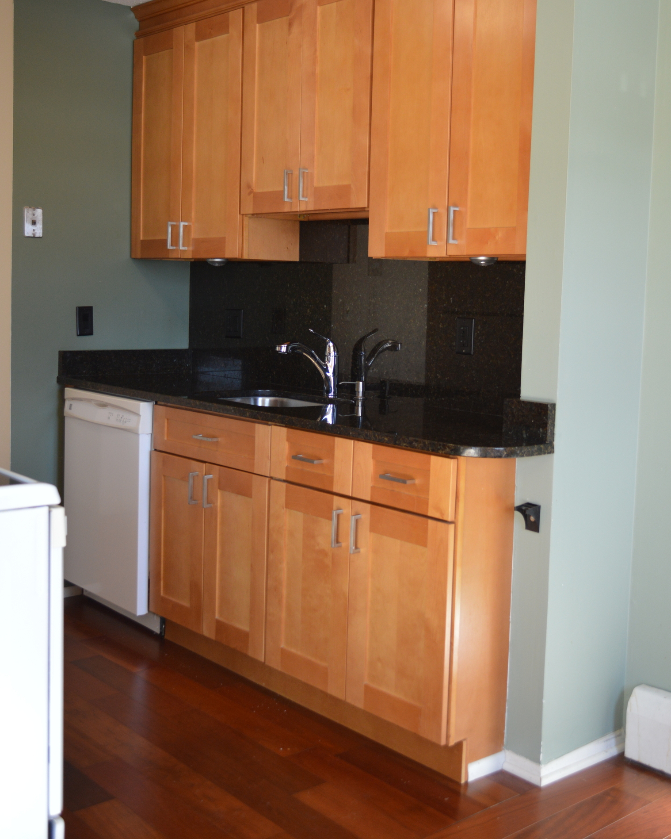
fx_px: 1018
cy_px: 373
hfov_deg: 36.5
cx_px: 338
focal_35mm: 41
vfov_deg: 44.7
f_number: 4.5
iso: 400
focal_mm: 24
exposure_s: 1/80
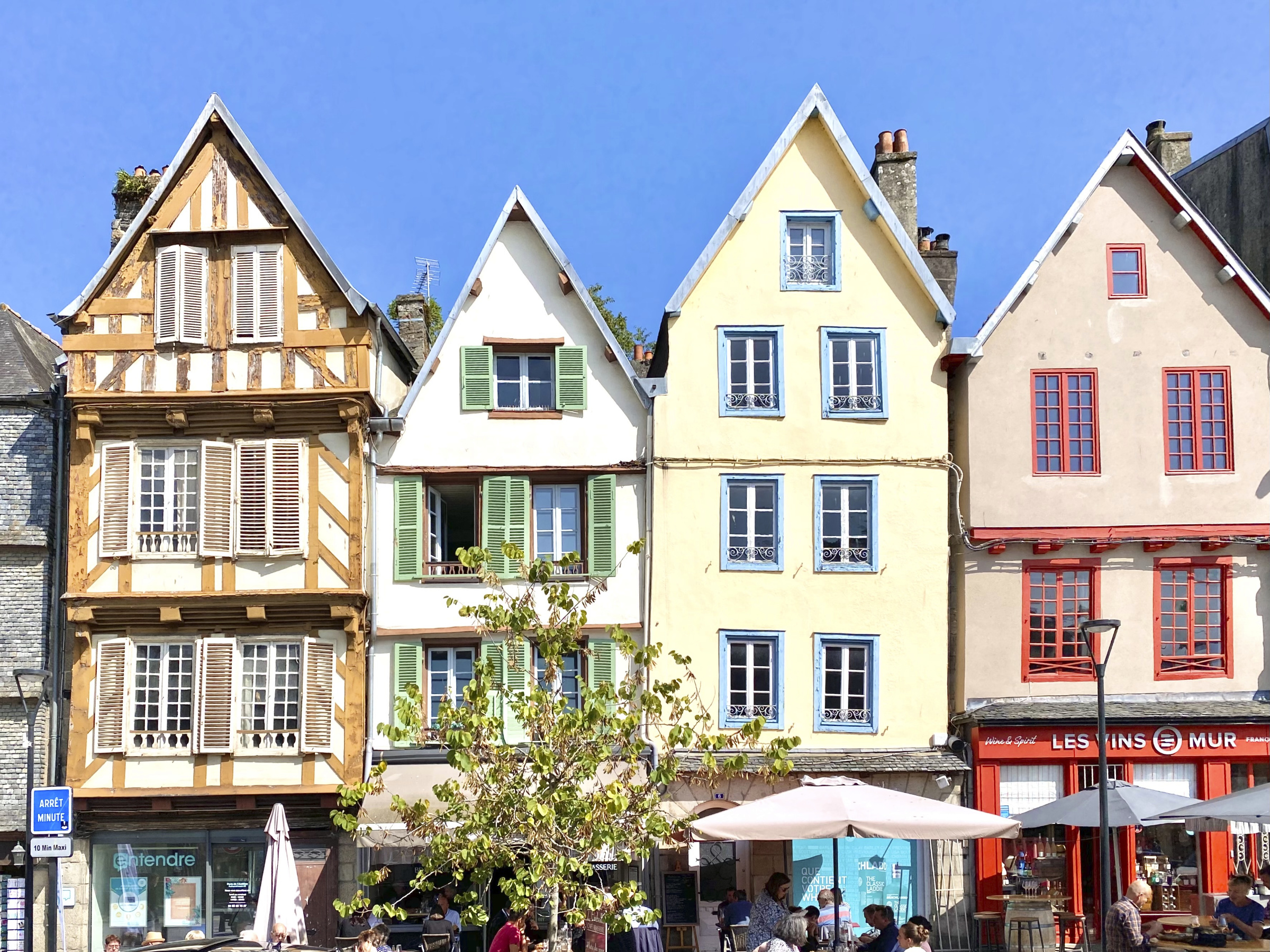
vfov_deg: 53.0
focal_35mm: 26
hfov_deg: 67.3
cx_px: 635
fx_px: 954
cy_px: 476
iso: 32
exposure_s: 1/4274
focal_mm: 4.25
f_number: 1.8
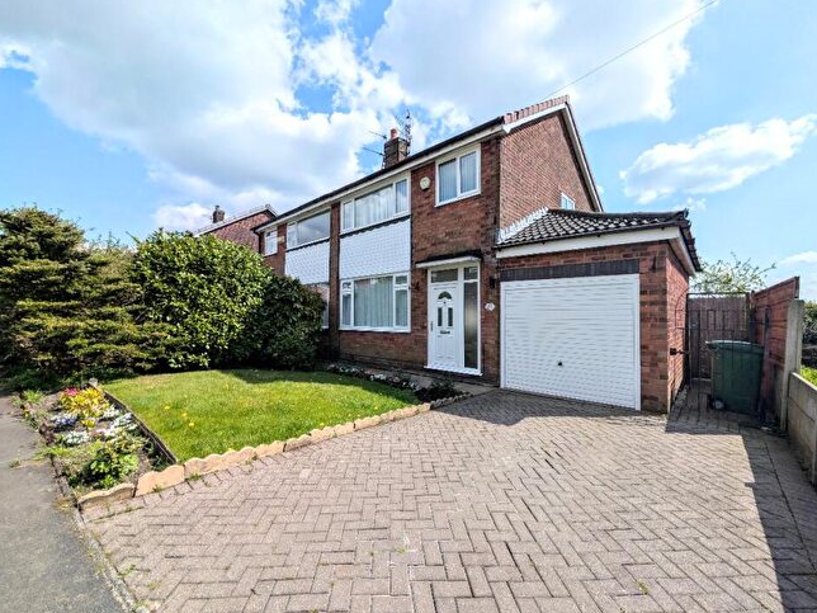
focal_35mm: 13
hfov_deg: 106.2
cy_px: 306
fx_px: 307
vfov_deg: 89.9
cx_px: 409
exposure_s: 1/6135
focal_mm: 2.02
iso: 53
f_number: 1.7
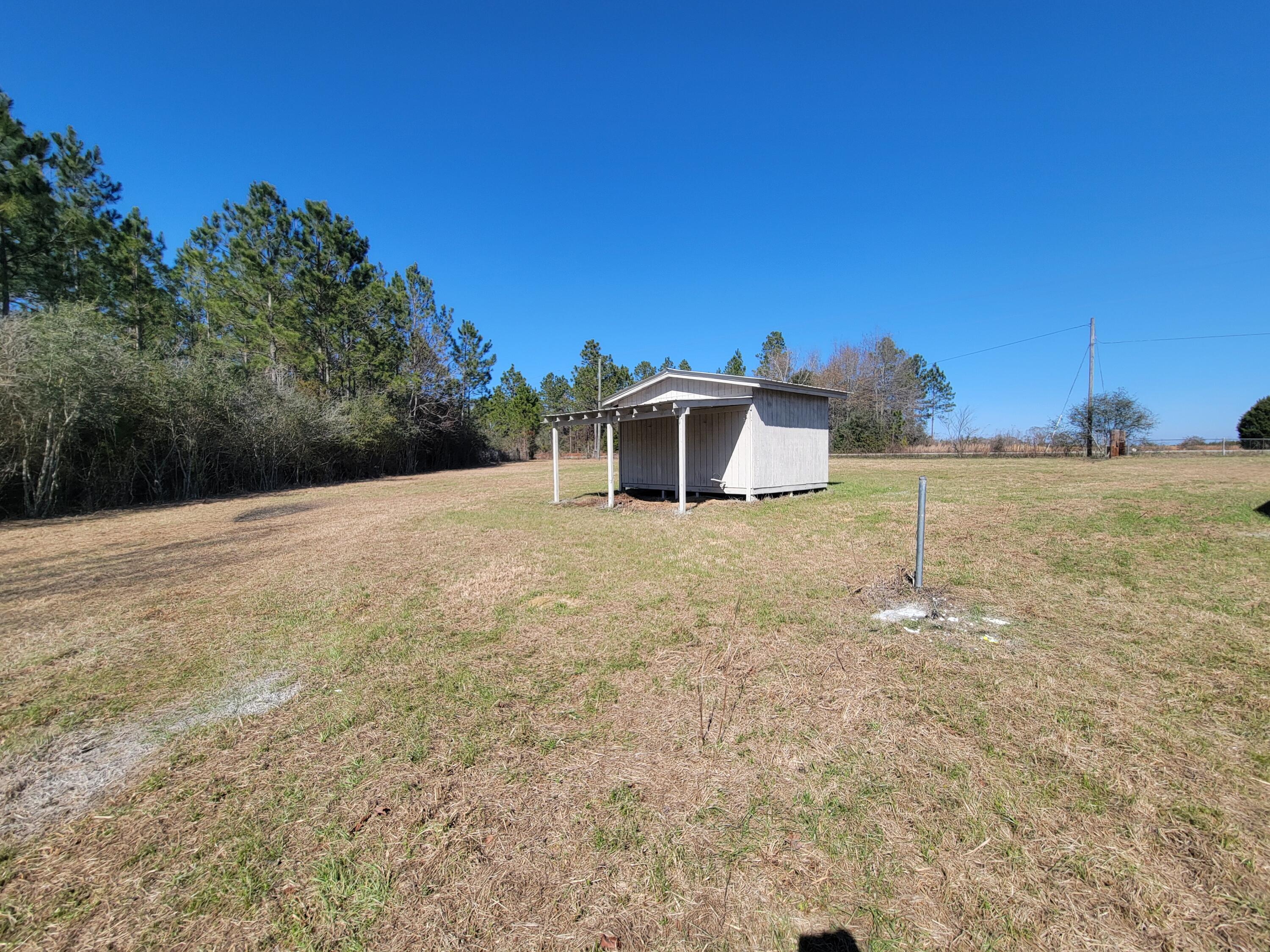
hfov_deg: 106.2
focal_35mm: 13
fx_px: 477
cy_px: 476
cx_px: 635
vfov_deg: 89.9
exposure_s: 1/1576
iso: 50
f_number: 2.2
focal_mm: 2.2
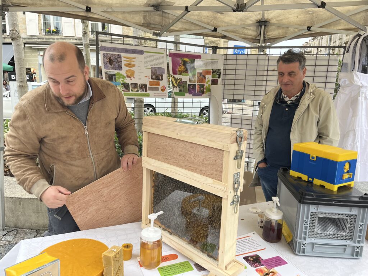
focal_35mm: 26
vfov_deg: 53.1
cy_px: 138
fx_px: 276
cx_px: 184
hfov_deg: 67.3
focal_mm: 5.1
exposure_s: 1/155
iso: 40
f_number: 1.6
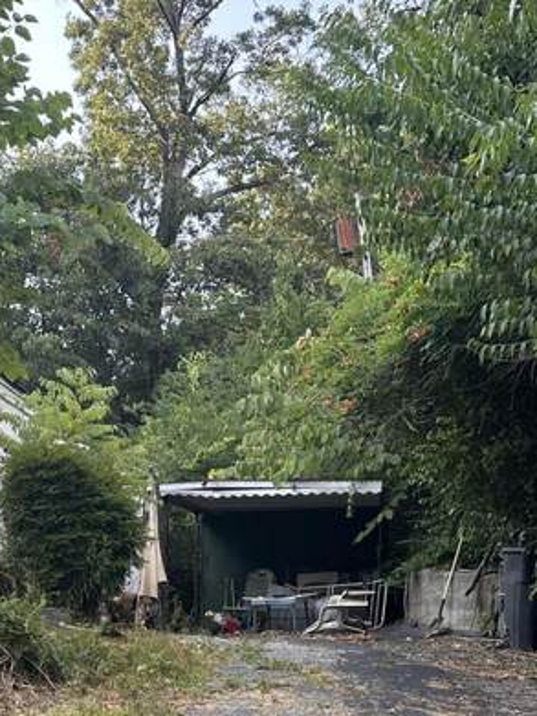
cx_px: 202
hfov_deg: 24.7
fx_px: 1221
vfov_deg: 29.6
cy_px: 776
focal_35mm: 59
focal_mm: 6.86
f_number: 1.78
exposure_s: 1/401
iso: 80
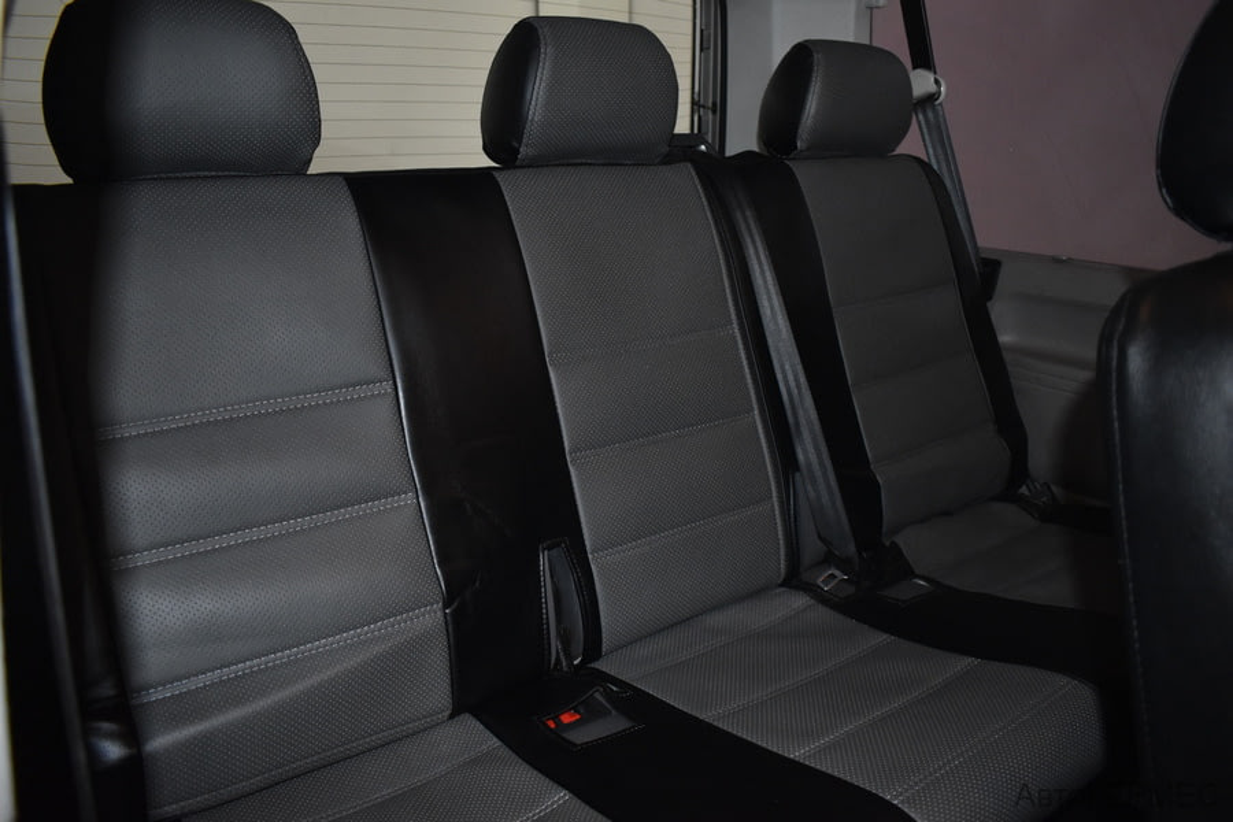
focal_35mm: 27
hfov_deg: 67.4
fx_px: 925
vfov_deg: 47.9
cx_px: 616
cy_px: 411
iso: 2000
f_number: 3.5
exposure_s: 1/60
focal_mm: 18
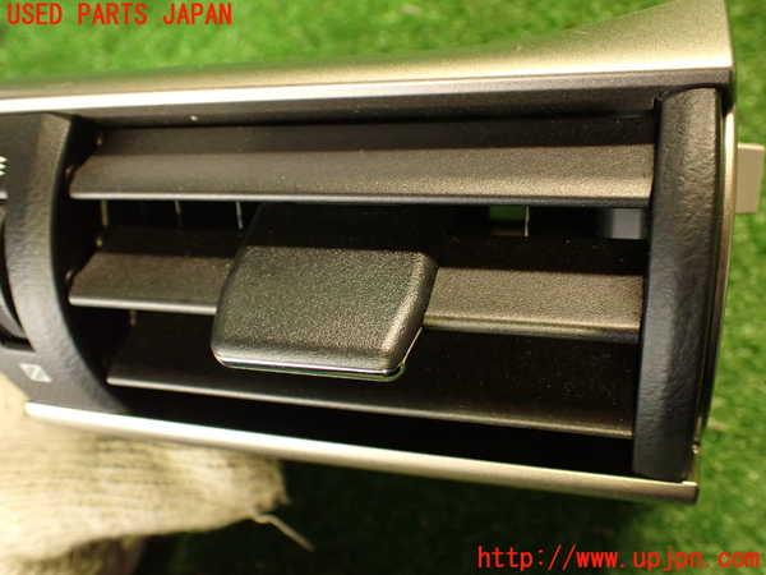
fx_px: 708
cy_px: 288
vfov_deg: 44.2
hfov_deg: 56.8
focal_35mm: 32
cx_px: 383
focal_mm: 5.79
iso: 640
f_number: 2.4
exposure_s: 1/30
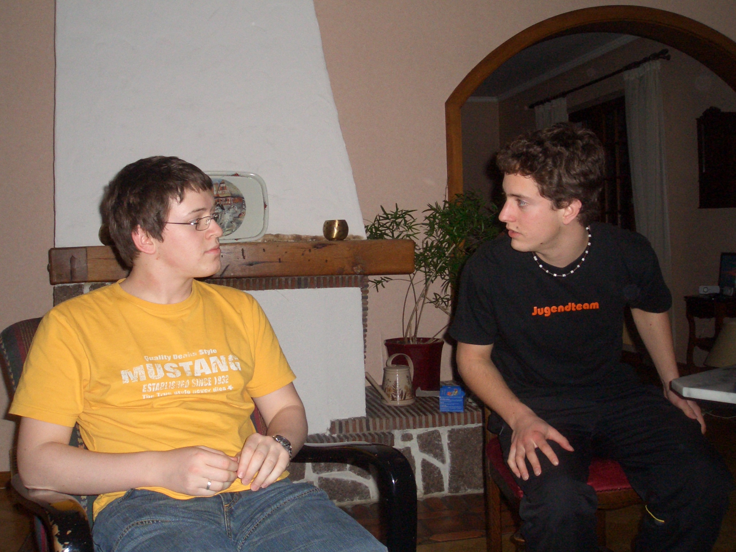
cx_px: 368
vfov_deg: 39.7
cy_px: 276
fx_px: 765
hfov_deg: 51.4
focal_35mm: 36
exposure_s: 1/40
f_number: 4
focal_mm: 4.8
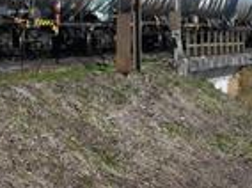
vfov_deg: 5.3
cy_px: -65
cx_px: -199
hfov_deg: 7.0
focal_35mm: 277
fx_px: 2013
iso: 200
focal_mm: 34
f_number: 5.6
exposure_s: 1/1250
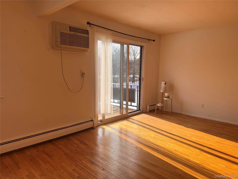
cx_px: 119
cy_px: 90
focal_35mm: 24
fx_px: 165
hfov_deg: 71.6
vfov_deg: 56.8
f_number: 1.78
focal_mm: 6.76
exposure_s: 1/1285
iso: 80
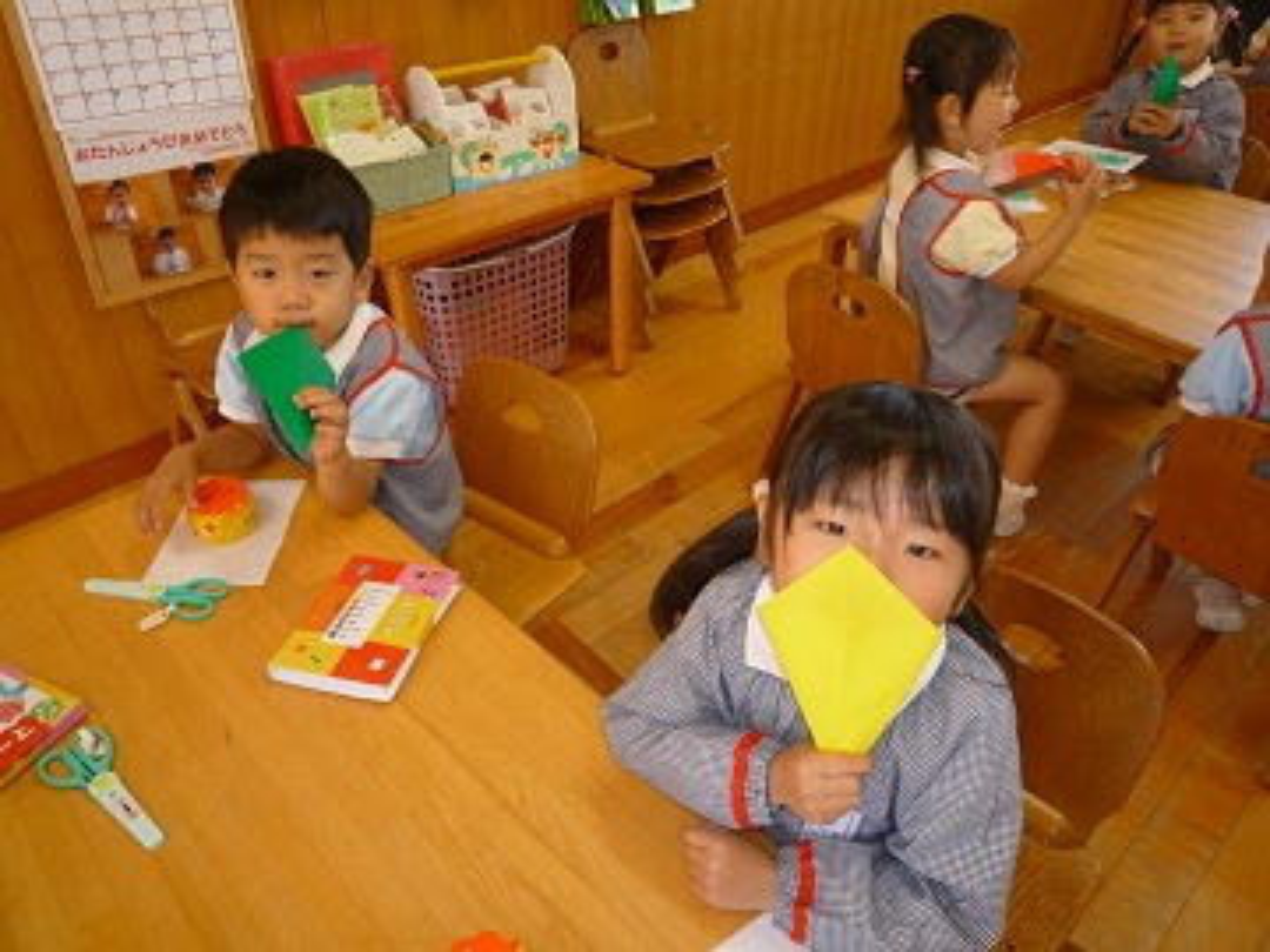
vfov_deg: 54.9
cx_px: 635
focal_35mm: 25
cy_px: 476
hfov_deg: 69.4
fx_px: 917
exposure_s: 1/30
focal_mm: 4.4
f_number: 2.8
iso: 100
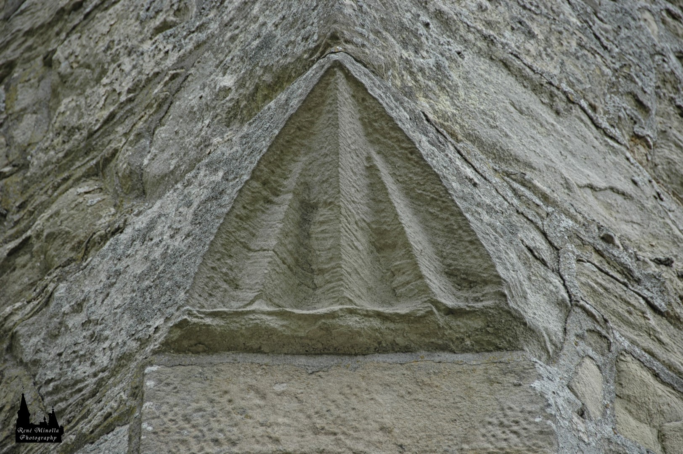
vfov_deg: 4.6
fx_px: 5687
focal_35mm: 300
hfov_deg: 6.9
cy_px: 227
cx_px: 342
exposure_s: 1/125
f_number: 5.6
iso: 200
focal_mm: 200
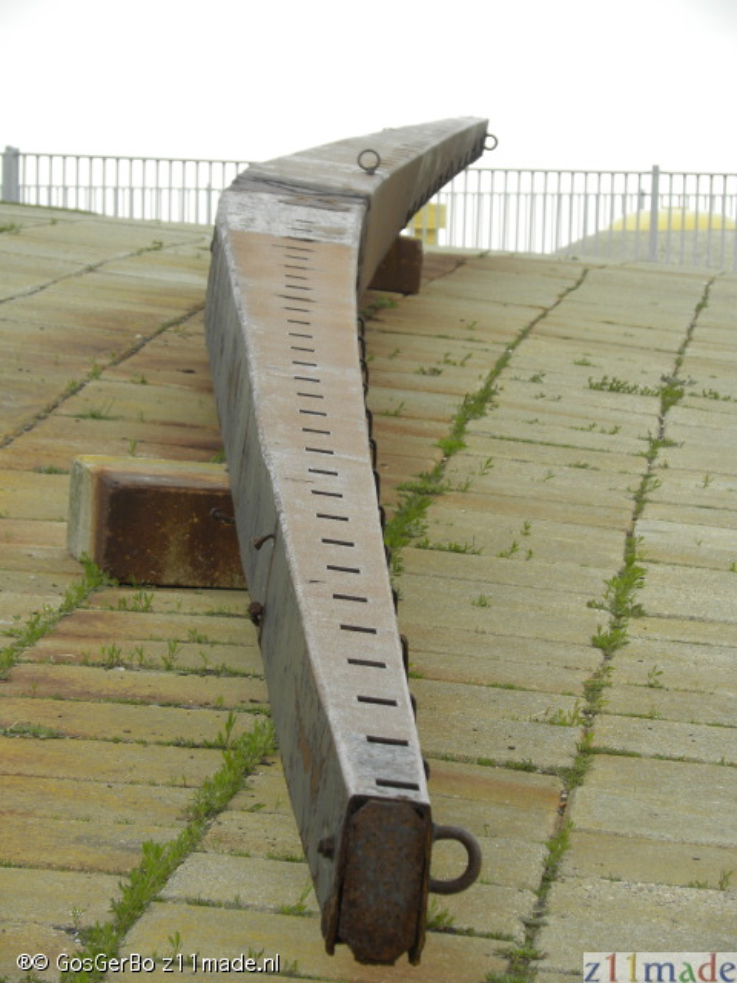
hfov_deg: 6.0
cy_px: 492
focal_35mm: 247
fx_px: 7012
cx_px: 368
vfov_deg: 8.0
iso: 64
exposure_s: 1/110
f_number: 4.5
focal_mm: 44
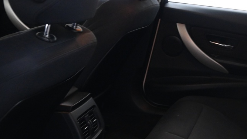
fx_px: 400
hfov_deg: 32.9
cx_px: 212
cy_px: 118
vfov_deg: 19.5
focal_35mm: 61
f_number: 3.5
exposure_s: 1/15
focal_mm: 16
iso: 1600
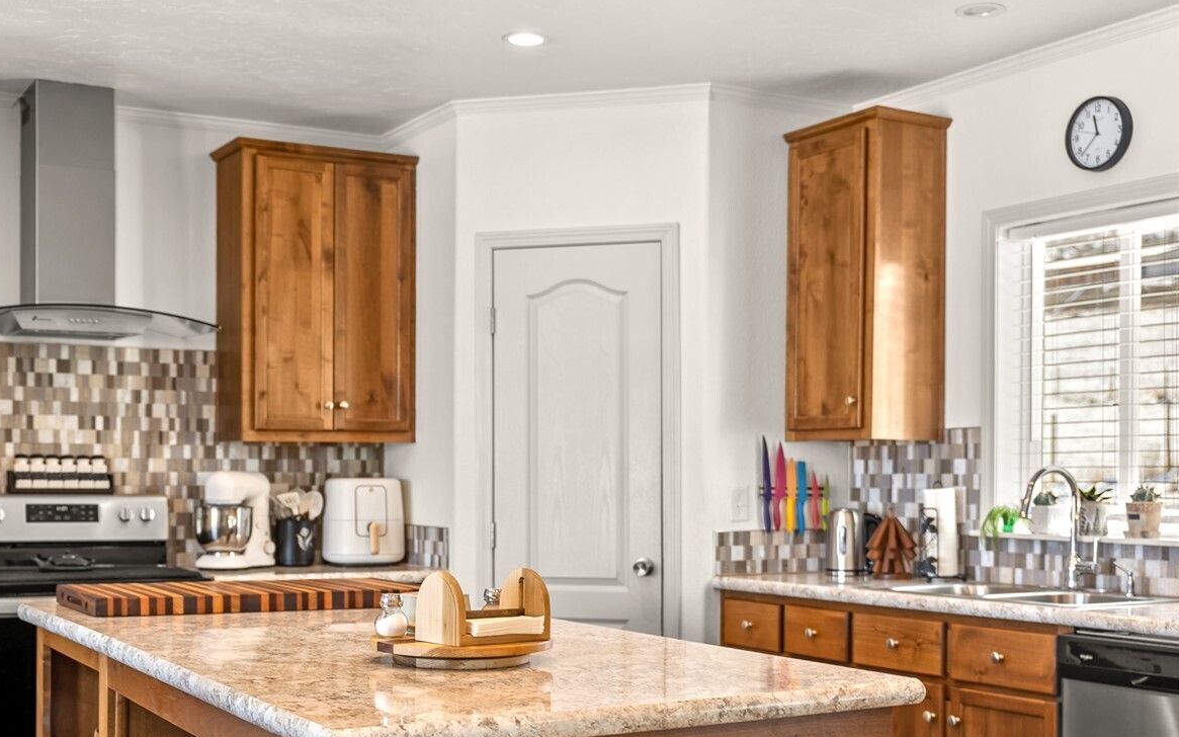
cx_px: 525
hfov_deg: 43.3
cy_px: 454
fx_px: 1483
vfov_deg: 27.8
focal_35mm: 46
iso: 50
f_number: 2.8
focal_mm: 31.1
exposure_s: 1/10
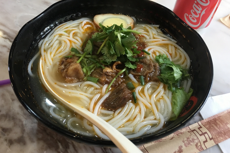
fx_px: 211
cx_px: 105
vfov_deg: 39.8
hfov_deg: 57.1
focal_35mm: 33
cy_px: 63
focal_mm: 4.15
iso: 64
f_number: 2.2
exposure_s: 1/33
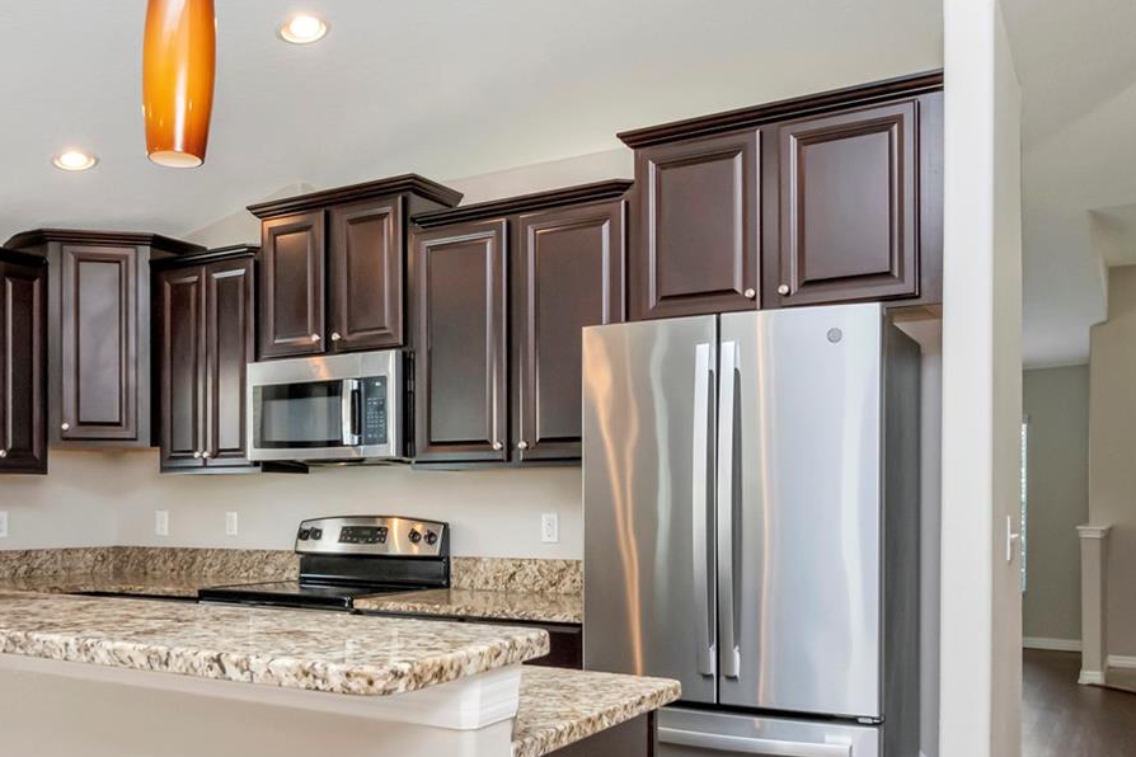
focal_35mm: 35
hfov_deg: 54.1
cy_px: 526
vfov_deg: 37.4
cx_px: 449
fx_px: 1101
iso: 1000
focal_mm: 13
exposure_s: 1/50
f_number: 10
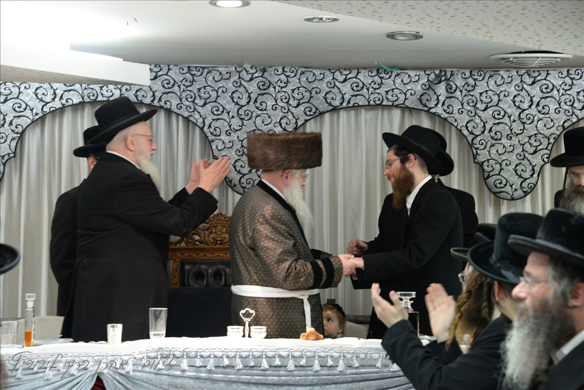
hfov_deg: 20.4
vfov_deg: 13.7
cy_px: 195
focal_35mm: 100
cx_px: 292
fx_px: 1622
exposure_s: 1/80
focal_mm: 100
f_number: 6.3
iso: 2500
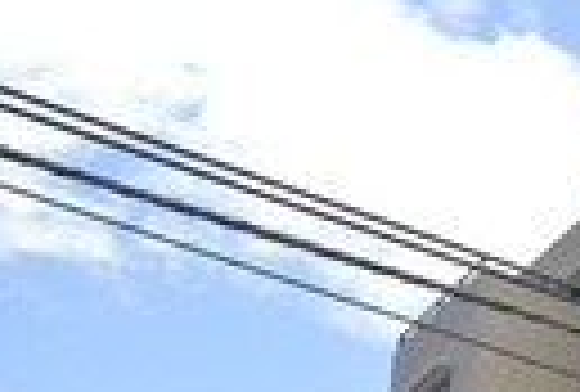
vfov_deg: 12.0
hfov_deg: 15.9
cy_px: 629
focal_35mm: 109
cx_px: 1048
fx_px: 1762
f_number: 5.3
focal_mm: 11.3
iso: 110
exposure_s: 1/250
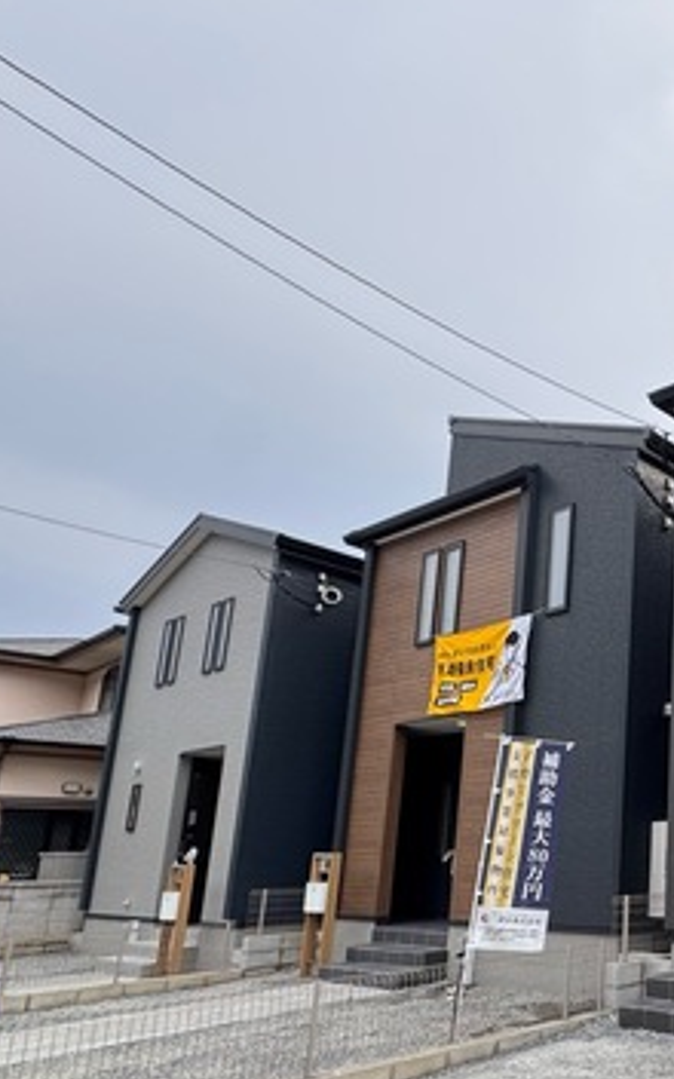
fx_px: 794
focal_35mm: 27
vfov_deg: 66.9
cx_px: 858
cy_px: 699
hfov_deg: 34.2
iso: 40
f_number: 2.2
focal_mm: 2.22
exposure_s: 1/208
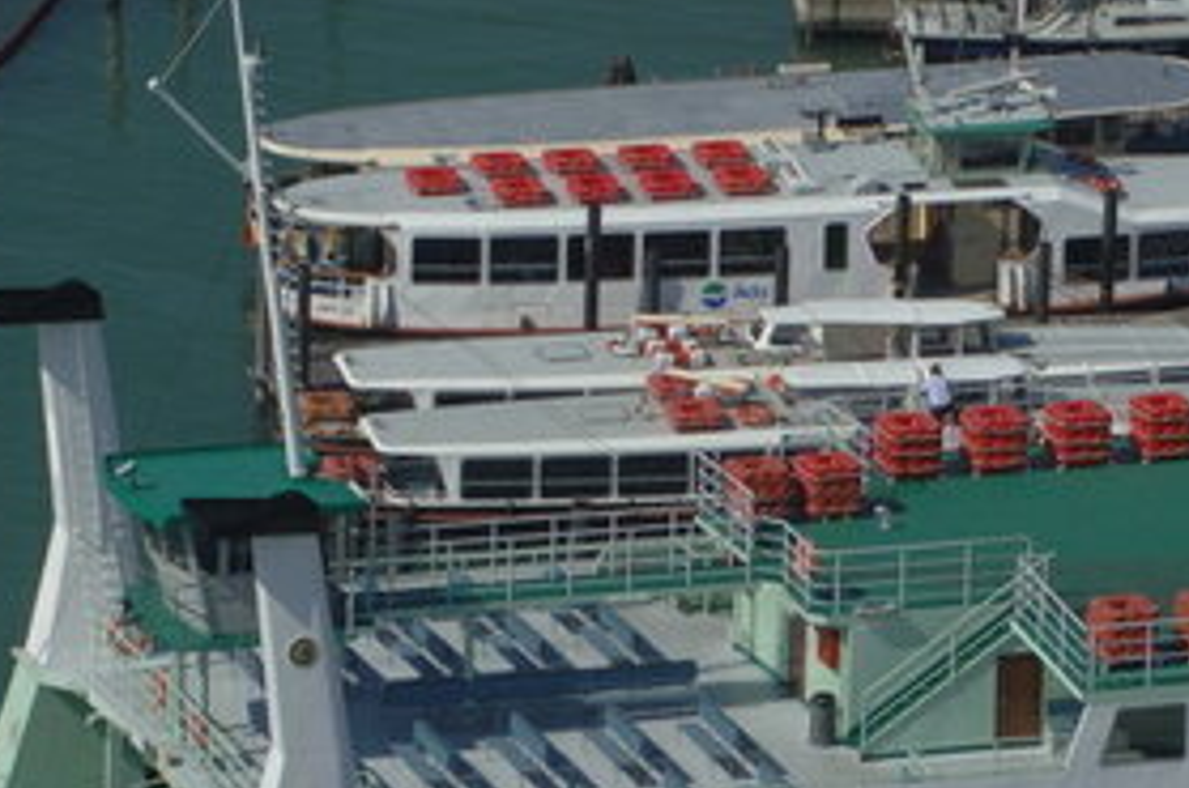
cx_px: 1223
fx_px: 15397
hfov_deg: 4.4
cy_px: 771
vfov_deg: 2.9
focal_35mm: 467
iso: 200
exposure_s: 1/1000
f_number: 8
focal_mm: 80
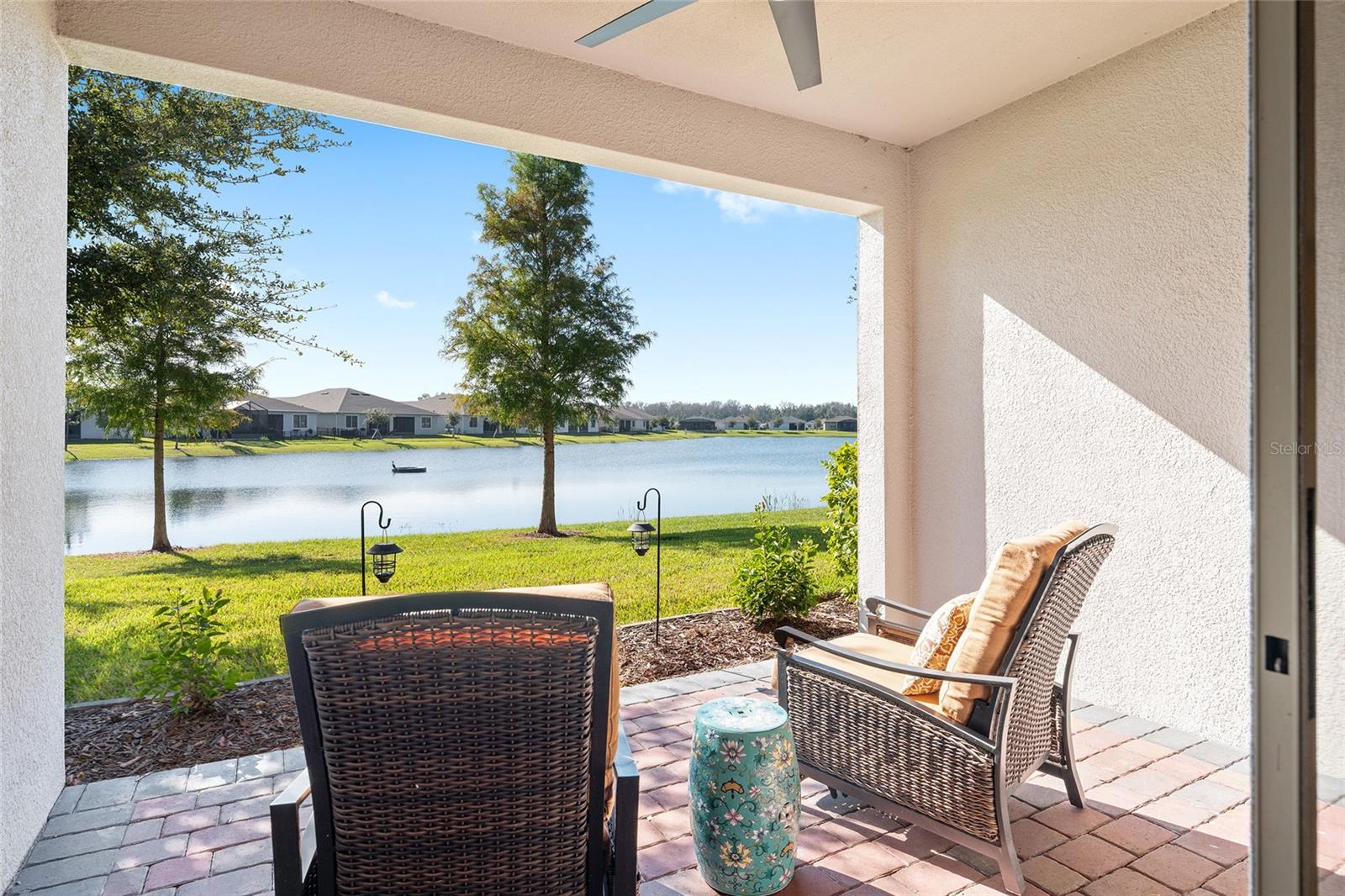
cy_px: 448
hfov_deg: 86.9
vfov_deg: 64.5
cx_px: 672
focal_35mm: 19
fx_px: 710
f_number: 7.1
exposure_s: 1/50
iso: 100
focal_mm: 19
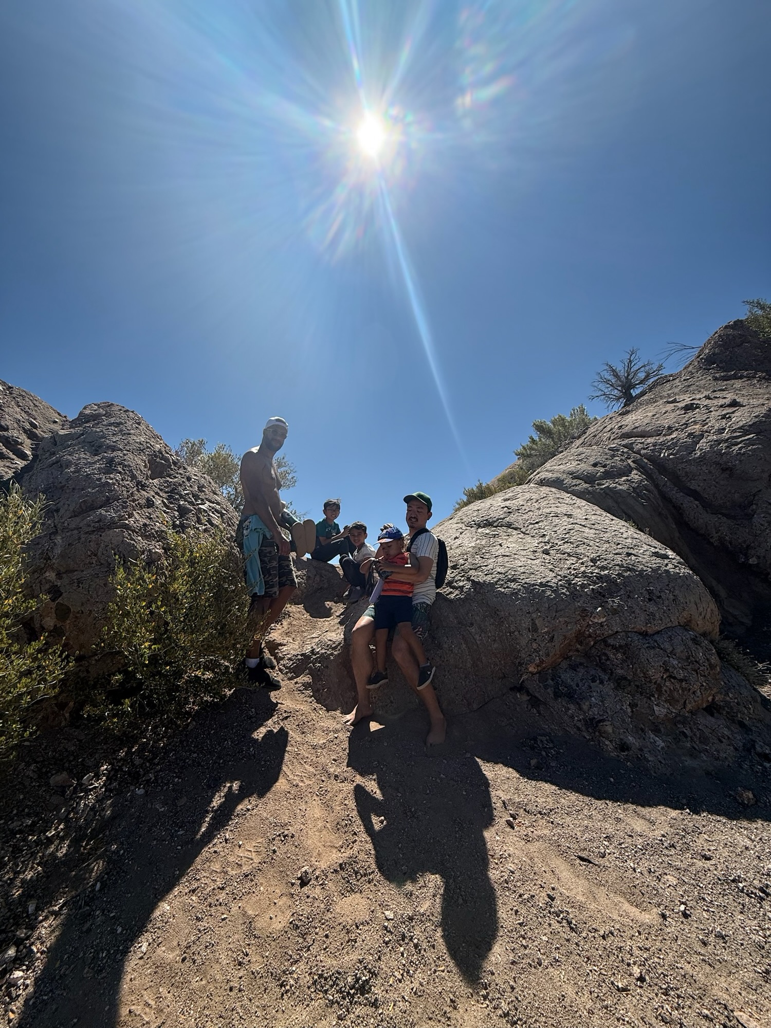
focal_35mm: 14
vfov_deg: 102.1
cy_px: 514
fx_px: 416
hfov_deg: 85.7
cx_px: 386
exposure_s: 1/3125
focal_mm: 2.22
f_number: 2.2
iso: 50
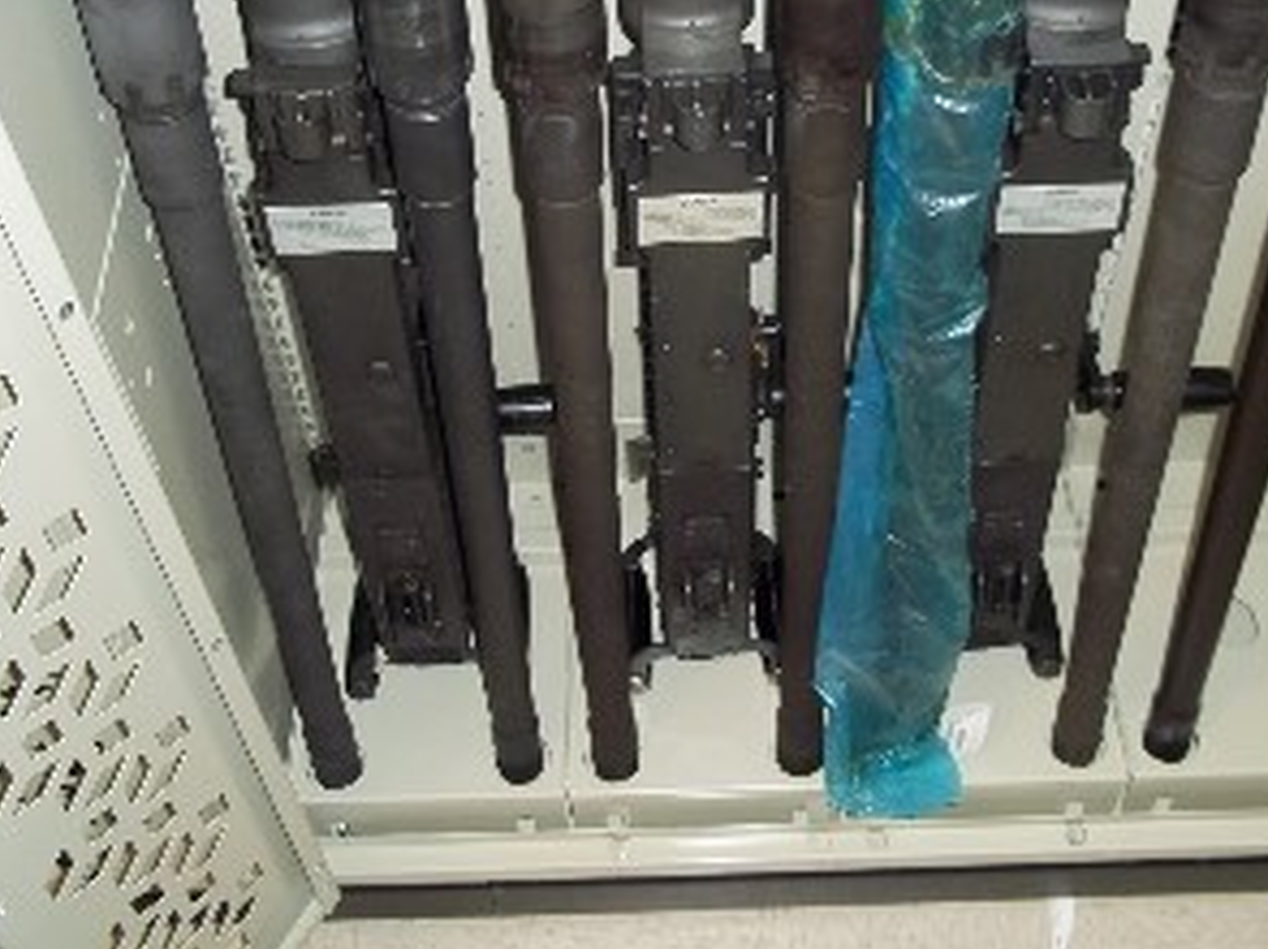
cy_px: 319
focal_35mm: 49
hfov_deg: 38.9
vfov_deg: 29.4
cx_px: 677
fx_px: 1793
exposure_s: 1/30
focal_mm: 6.5
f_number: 3.1
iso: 160
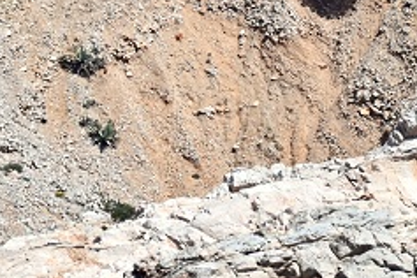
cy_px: -127
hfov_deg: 1.7
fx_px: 13910
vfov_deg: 1.1
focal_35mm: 1201
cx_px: 202
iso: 180
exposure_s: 1/1000
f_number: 5.6
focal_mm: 300
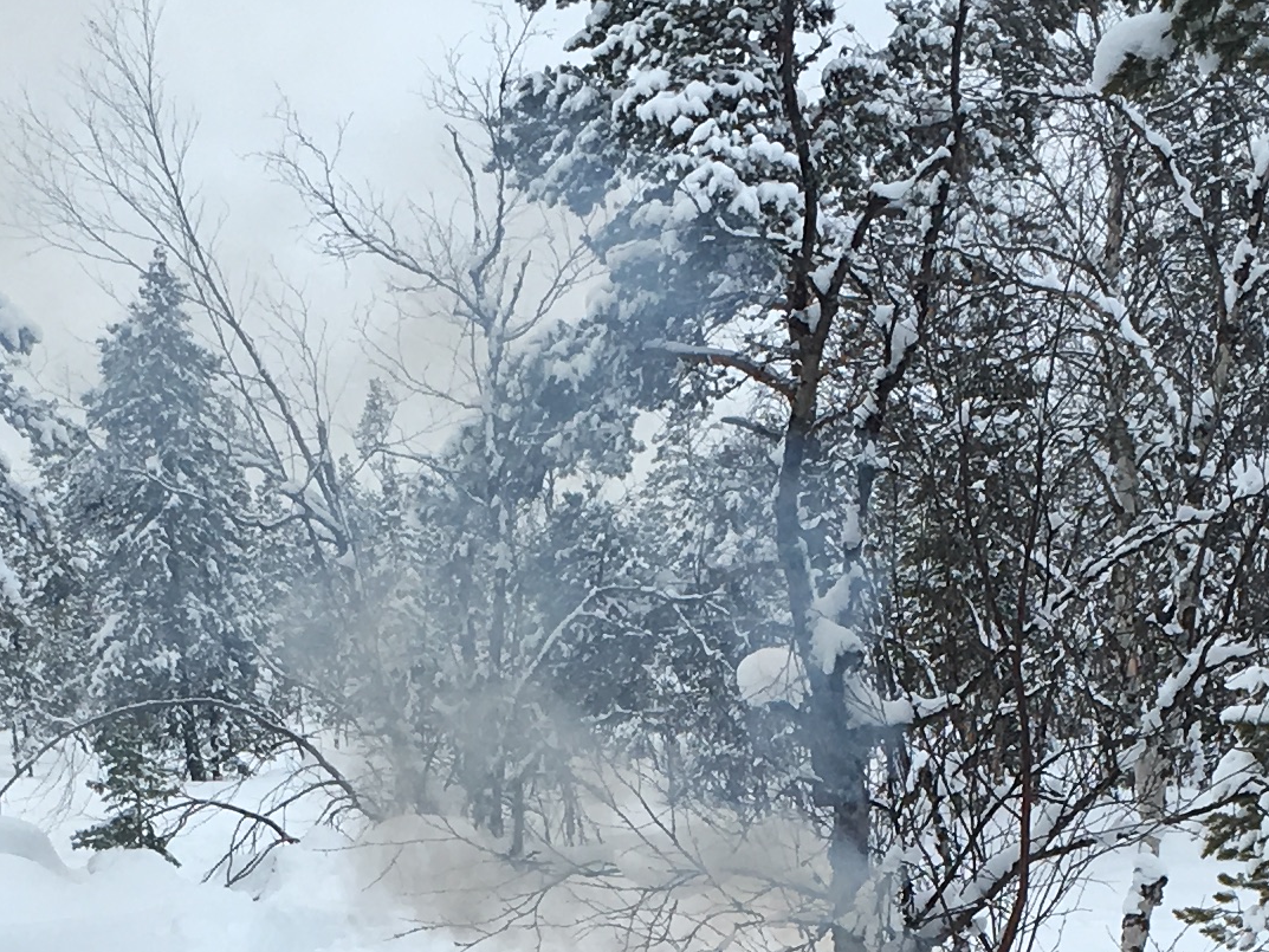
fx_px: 3996
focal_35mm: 109
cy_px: 1310
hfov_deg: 18.0
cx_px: 525
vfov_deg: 13.0
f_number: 2.2
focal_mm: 4.15
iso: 25
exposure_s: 1/810
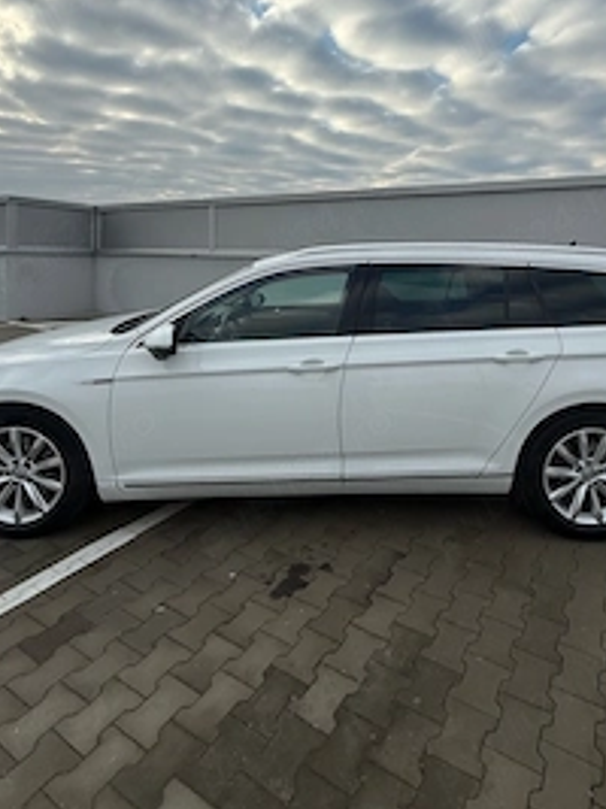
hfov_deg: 63.0
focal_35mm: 21
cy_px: 282
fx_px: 491
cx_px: 355
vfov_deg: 76.9
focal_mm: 2.22
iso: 50
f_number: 2.2
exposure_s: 1/1285
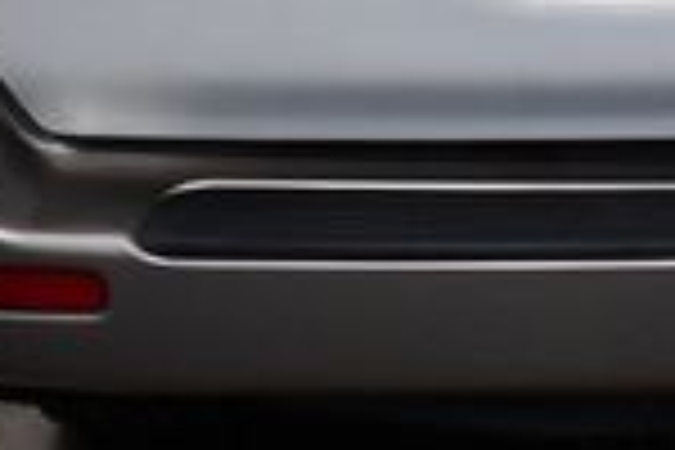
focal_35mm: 154
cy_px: -342
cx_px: 832
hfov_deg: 13.0
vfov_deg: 8.6
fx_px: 2887
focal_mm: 18
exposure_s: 1/250
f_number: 3.5
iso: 640
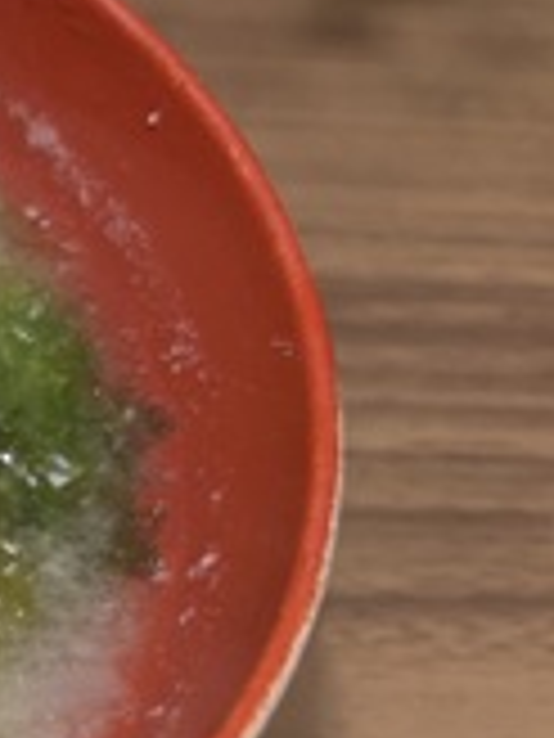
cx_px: -450
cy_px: 522
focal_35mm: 76
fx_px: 1622
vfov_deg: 25.5
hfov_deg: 16.2
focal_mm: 5.7
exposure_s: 1/60
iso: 200
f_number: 1.5
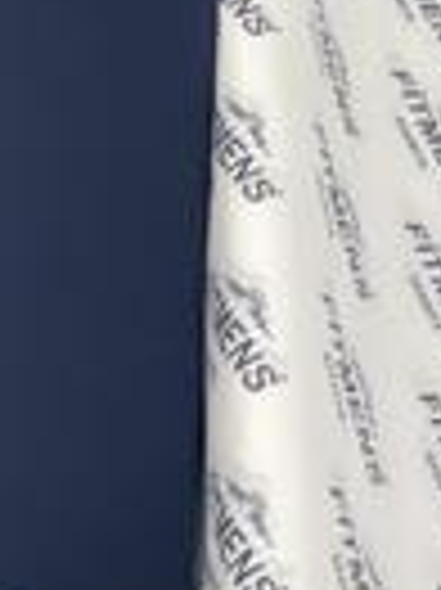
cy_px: -218
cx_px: -202
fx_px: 2790
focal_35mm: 164
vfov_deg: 11.7
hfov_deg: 8.8
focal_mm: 6
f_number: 2
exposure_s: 1/121
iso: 25
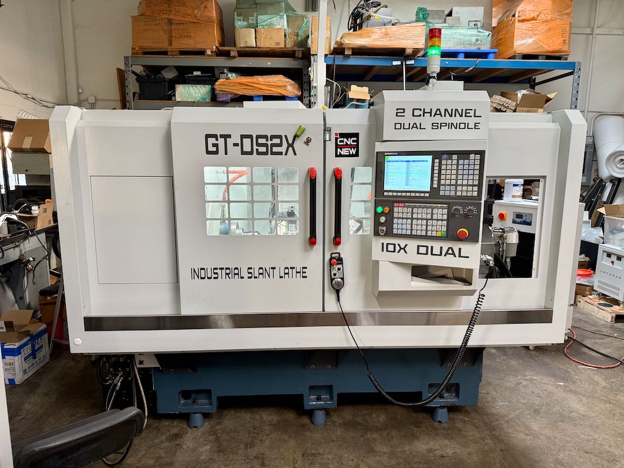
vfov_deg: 56.8
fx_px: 433
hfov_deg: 71.6
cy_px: 234
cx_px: 312
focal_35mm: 24
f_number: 1.78
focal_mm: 6.76
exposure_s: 1/60
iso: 200
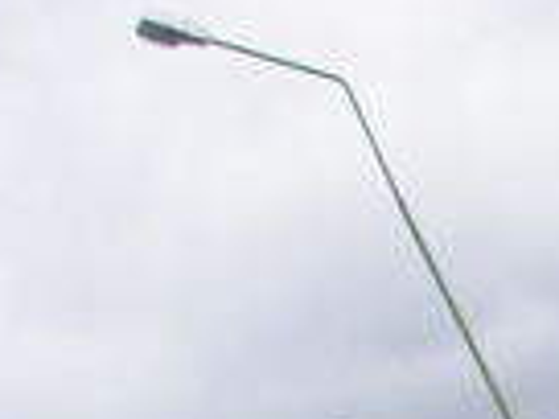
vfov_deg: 8.2
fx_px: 2729
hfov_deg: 10.3
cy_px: 969
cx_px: 1278
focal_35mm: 169
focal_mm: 6
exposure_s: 1/500
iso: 64
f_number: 4
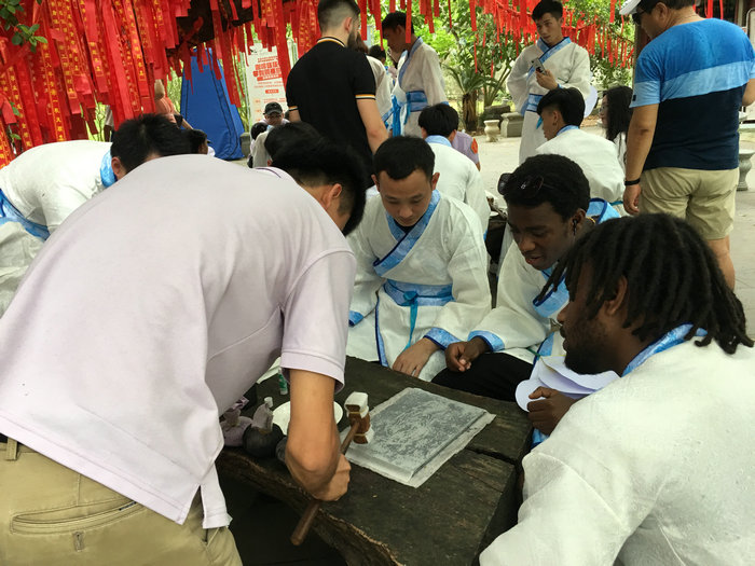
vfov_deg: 48.2
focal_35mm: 29
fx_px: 633
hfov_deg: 61.7
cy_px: 283
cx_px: 378
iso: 50
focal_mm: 4.15
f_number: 2.2
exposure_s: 1/33
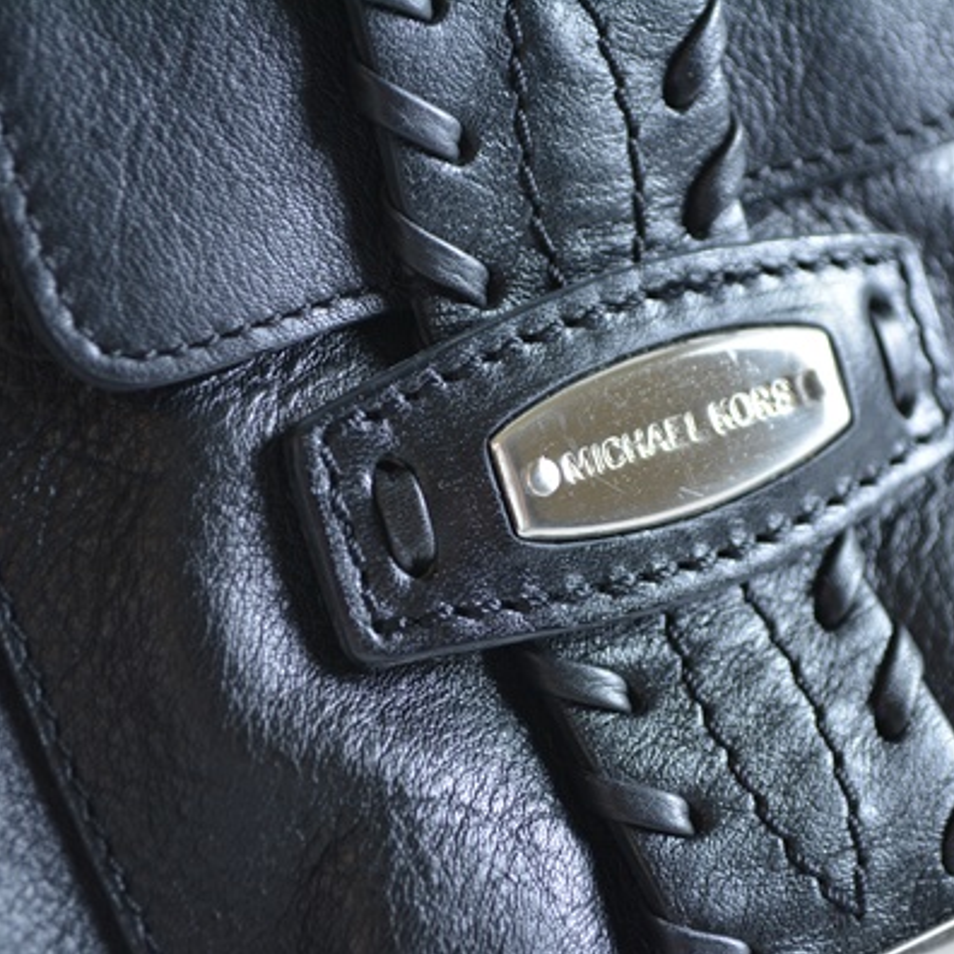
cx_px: 641
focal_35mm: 85
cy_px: 477
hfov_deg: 20.3
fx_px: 2650
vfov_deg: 20.4
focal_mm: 44
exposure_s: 1/60
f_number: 5.3
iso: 560
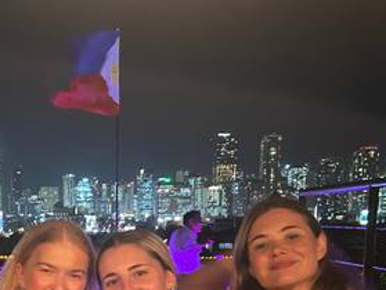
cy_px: 326
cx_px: 46
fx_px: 748
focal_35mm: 67
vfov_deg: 20.8
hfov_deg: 28.0
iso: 1000
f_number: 1.5
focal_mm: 5.7
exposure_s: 1/24
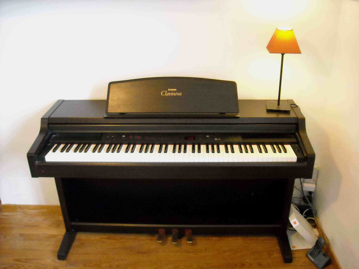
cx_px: 180
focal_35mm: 35
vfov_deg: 40.7
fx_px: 363
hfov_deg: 52.6
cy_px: 134
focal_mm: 5.7
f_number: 2.8
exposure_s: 1/24
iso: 800
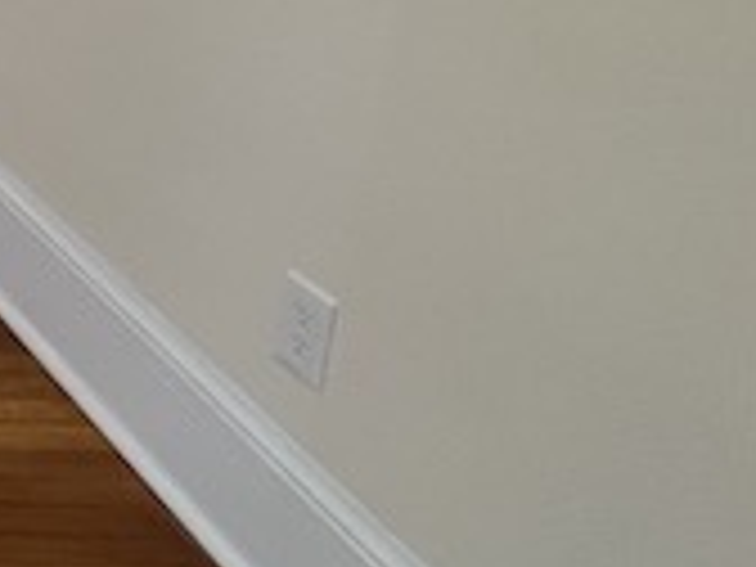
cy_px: -270
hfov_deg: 18.0
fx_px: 1354
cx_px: -828
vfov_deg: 20.4
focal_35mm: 62
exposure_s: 1/60
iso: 125
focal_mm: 1.57
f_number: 1.8
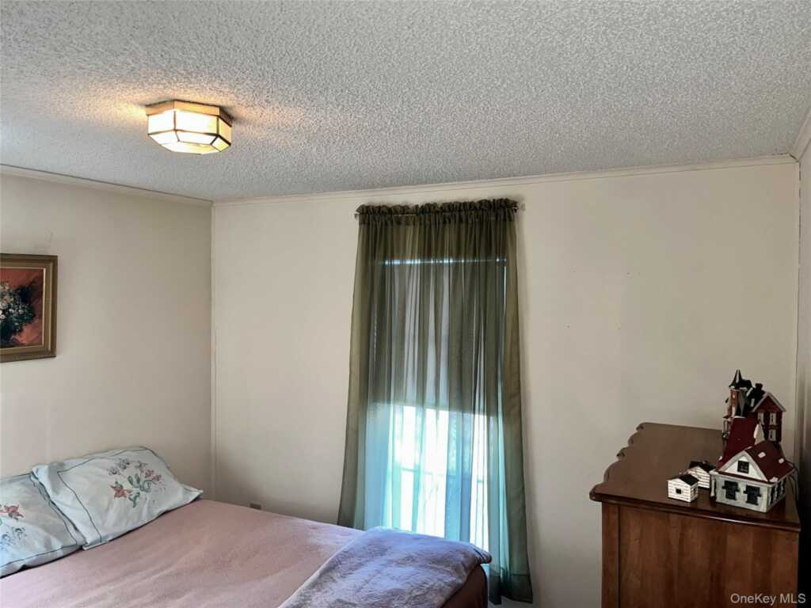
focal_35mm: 26
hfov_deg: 67.3
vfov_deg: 53.1
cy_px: 304
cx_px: 406
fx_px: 609
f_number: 1.6
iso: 64
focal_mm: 5.1
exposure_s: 1/20
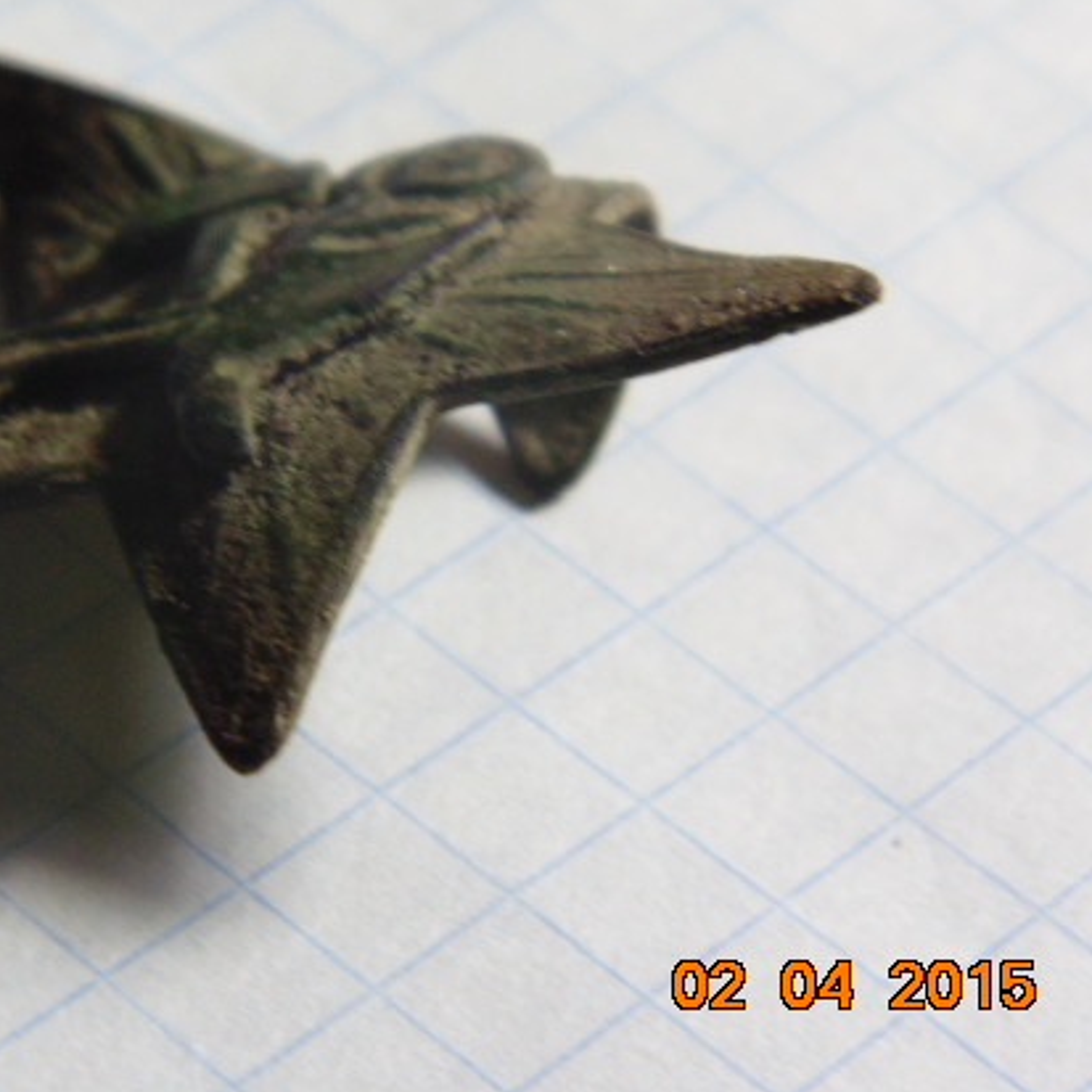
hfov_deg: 9.6
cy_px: 481
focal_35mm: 181
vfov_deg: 9.7
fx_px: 6460
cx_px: 291
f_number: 4.7
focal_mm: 23.6
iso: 250
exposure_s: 1/30
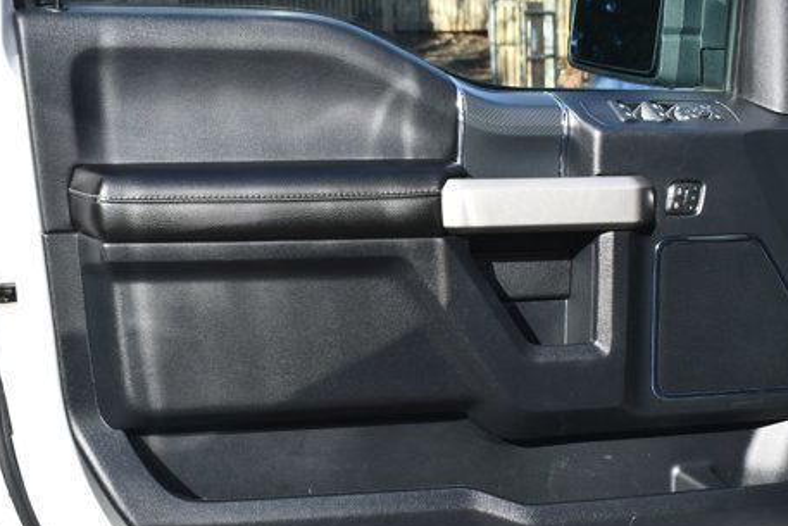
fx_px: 1226
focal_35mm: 56
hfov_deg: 35.6
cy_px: 311
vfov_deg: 24.2
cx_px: 429
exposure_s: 1/250
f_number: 7.1
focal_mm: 27
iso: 200
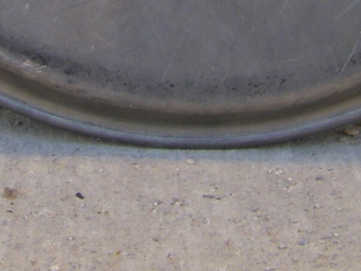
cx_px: 220
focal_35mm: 205
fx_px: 2138
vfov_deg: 7.1
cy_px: -125
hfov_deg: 9.6
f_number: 3.5
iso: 64
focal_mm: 6.3
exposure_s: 1/80
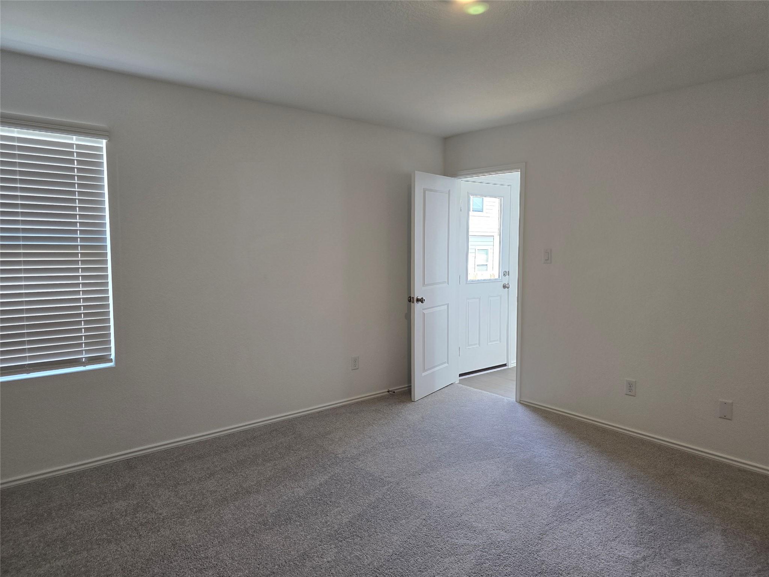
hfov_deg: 73.9
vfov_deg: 58.9
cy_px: 288
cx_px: 384
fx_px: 511
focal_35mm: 23
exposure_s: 1/120
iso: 160
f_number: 1.7
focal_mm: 6.3
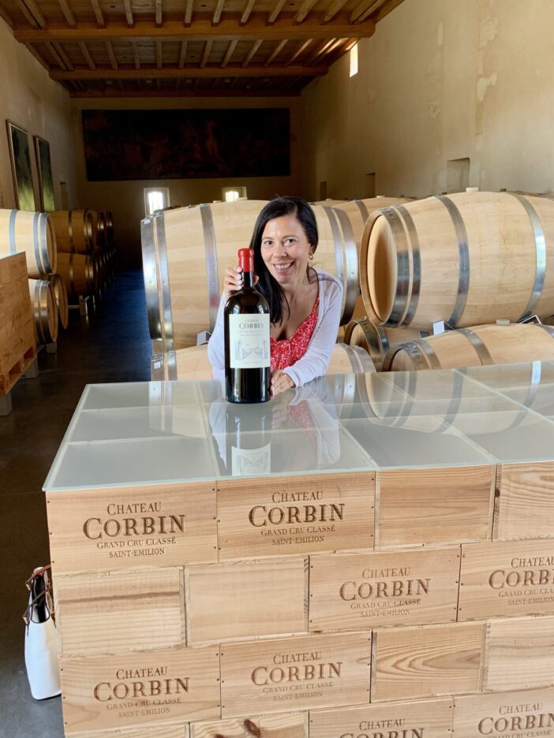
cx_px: 244
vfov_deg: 60.0
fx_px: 640
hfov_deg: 46.7
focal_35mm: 30
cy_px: 361
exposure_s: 1/60
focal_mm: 4.25
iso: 125
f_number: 1.8
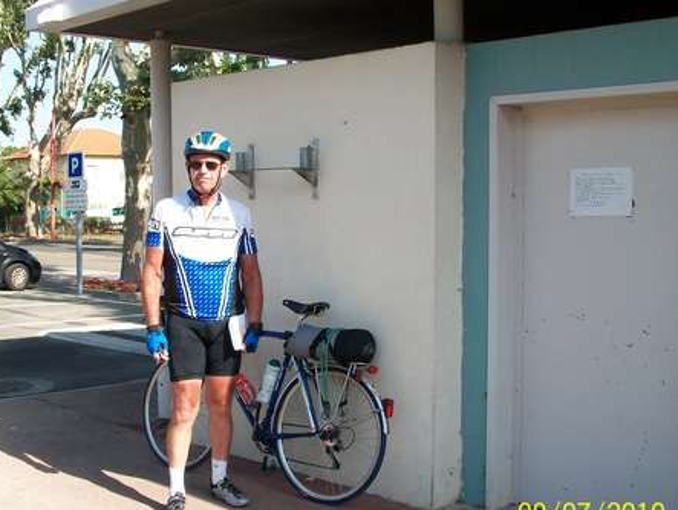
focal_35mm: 46
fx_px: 902
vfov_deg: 31.6
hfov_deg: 40.9
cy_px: 247
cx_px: 253
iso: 80
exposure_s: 1/500
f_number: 2.8
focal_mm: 5.7
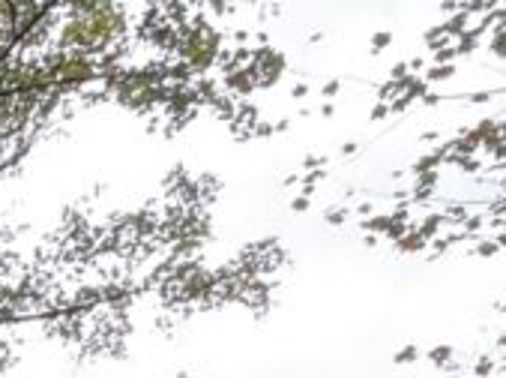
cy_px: 816
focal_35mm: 85
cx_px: -638
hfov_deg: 15.5
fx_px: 1240
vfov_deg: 13.9
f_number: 2.2
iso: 250
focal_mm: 2.22
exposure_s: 1/92
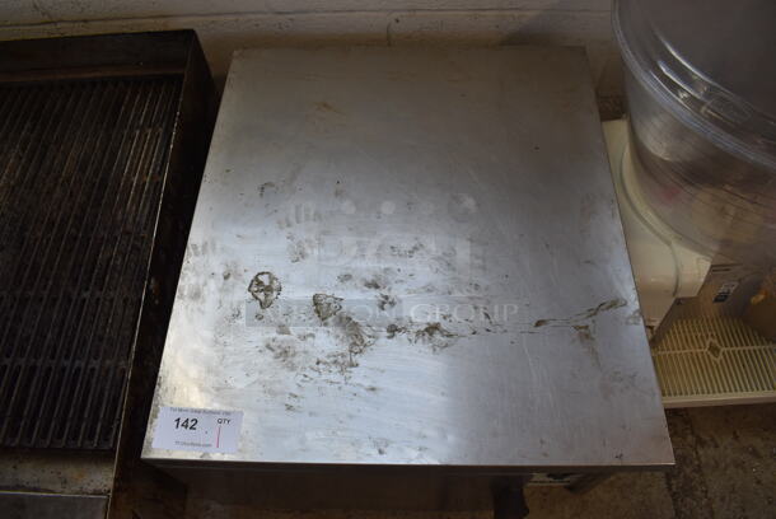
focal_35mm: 27
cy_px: 260
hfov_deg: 67.3
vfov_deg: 48.0
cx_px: 388
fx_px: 583
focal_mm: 18
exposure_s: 1/125
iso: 280
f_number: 5.6
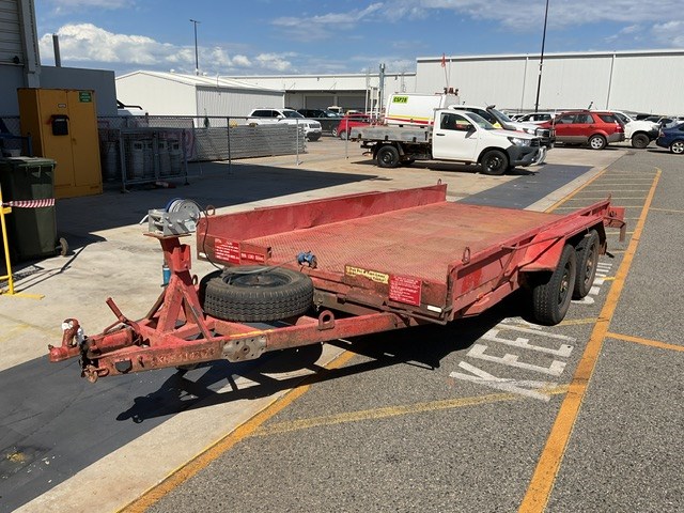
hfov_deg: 61.7
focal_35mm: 29
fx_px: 573
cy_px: 256
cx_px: 342
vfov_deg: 48.2
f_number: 1.8
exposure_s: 1/3322
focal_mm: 3
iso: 16
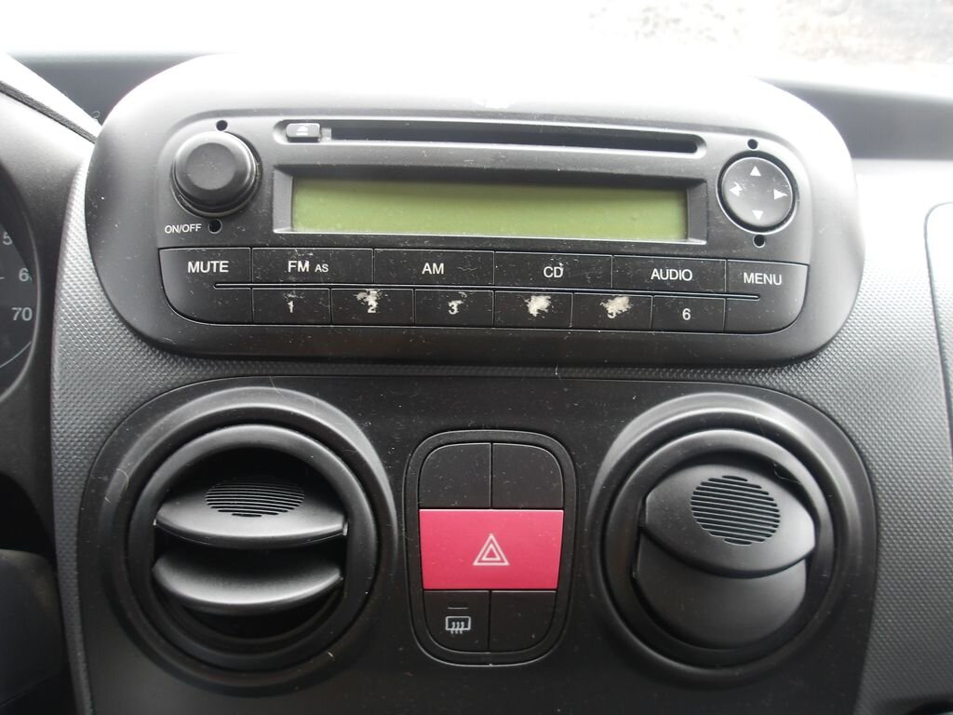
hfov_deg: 65.3
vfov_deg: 51.4
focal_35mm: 27
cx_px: 476
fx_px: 743
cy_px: 358
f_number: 3
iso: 108
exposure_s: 1/30
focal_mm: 4.9
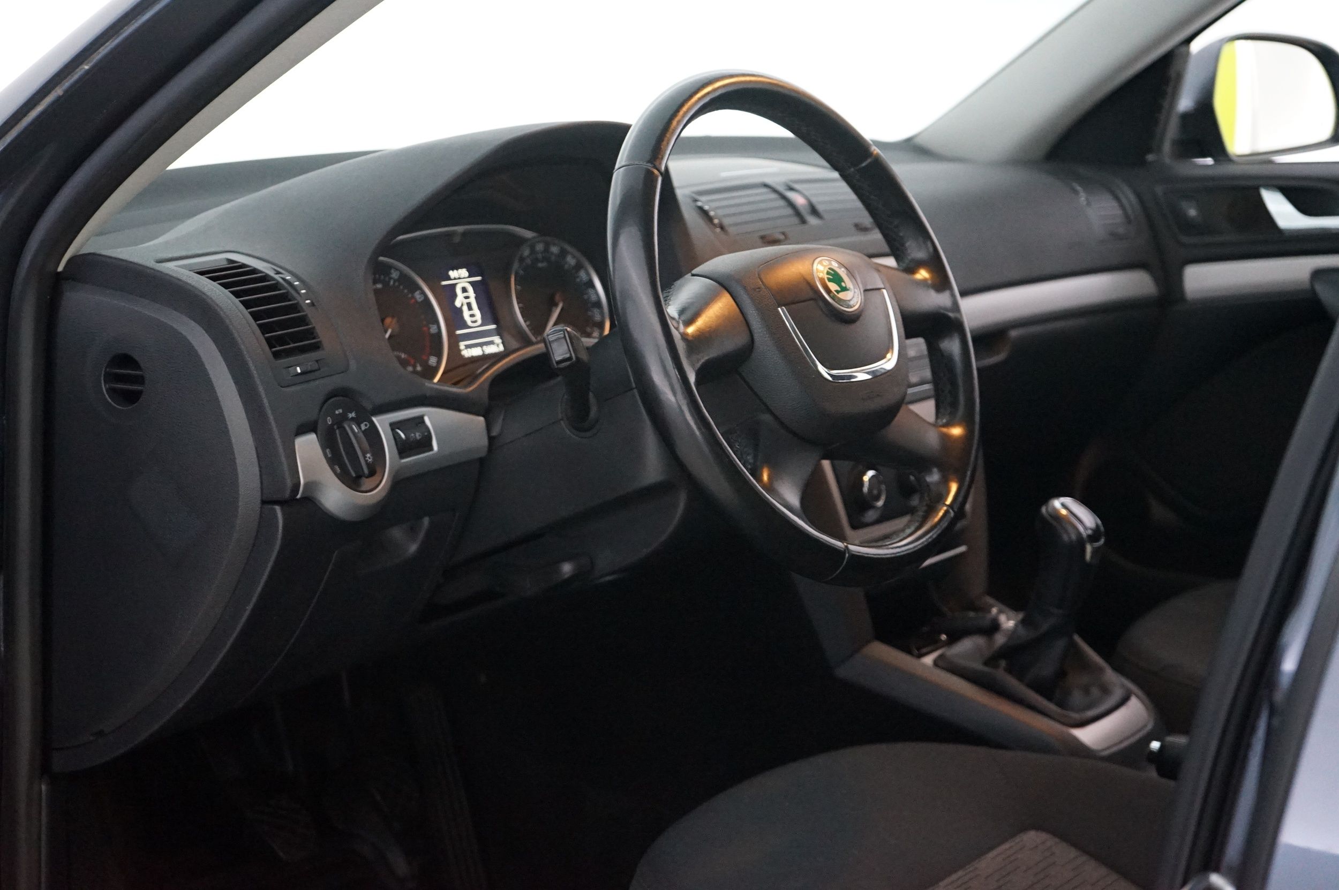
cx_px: 670
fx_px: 1969
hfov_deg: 37.6
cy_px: 445
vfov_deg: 25.5
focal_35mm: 53
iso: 6400
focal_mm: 53
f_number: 5
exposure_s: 1/40
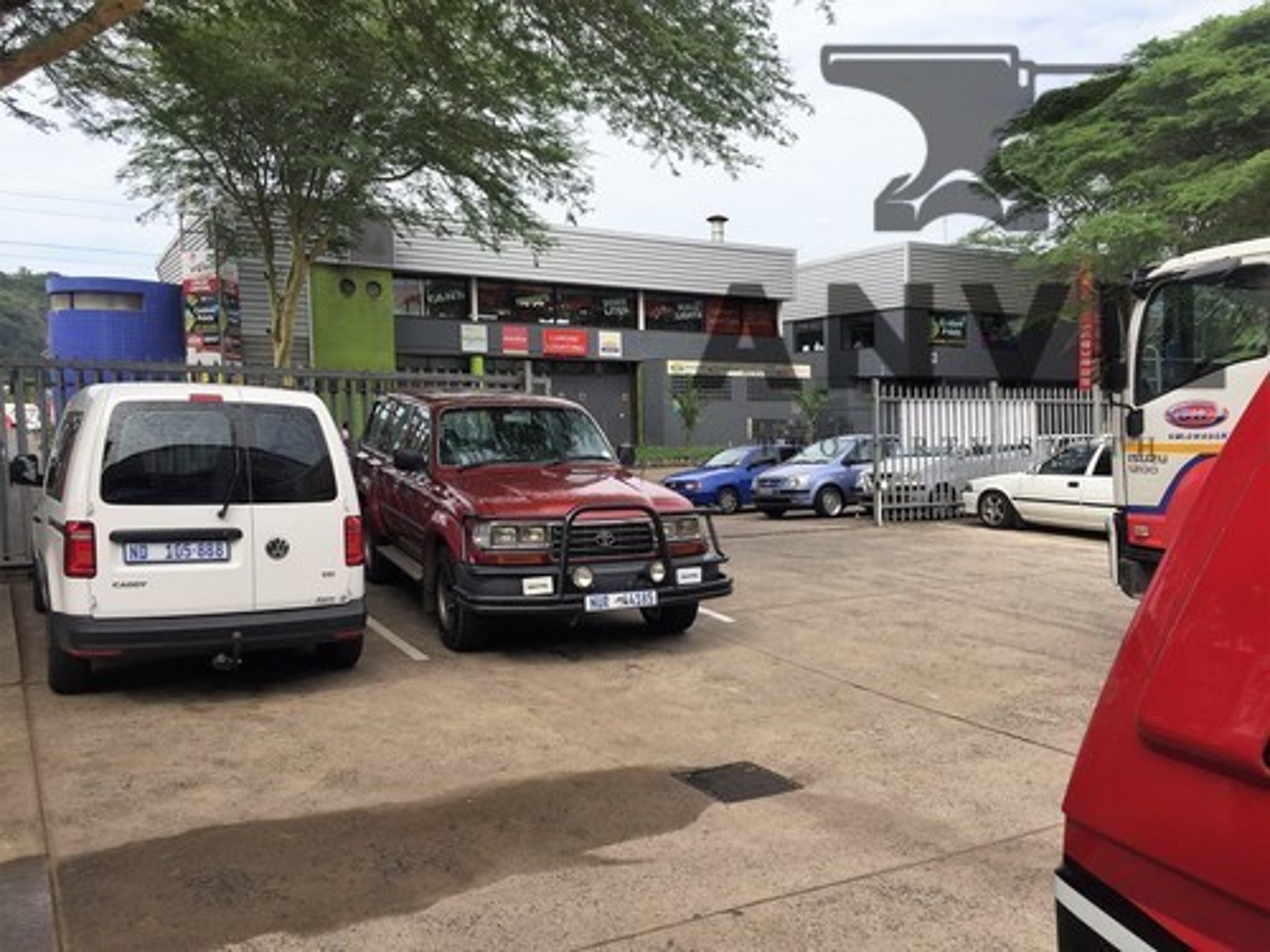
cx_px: 635
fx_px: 1064
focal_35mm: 29
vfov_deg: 48.2
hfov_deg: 61.7
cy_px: 476
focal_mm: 4.15
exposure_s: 1/1582
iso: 32
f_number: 2.2
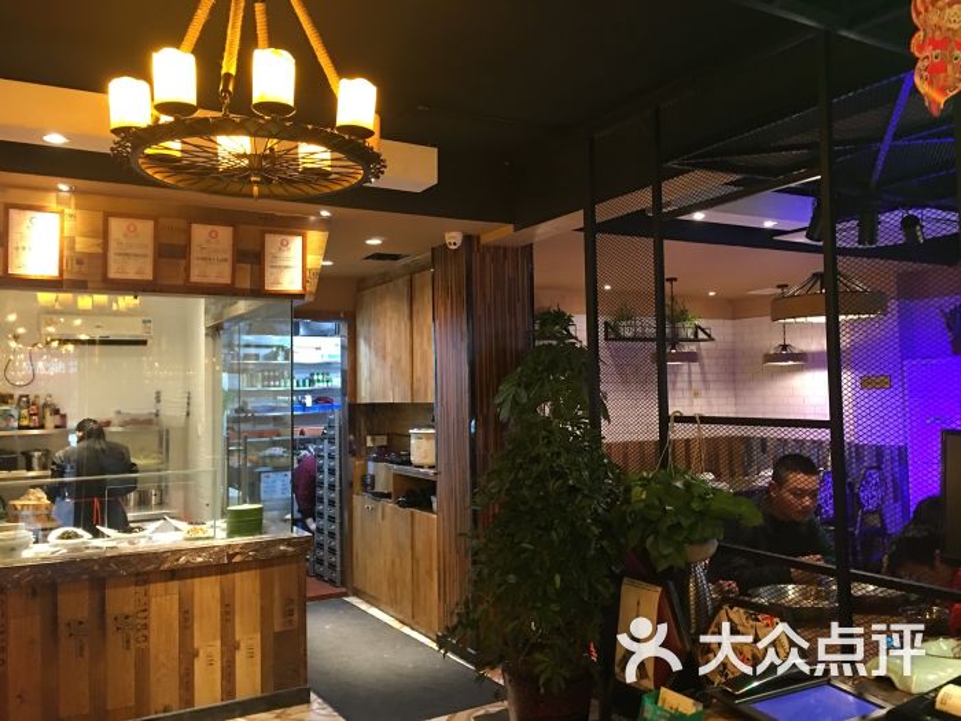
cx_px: 480
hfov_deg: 61.7
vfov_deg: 48.2
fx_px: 805
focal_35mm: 29
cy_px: 360
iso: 80
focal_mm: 4.15
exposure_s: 1/10
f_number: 2.2
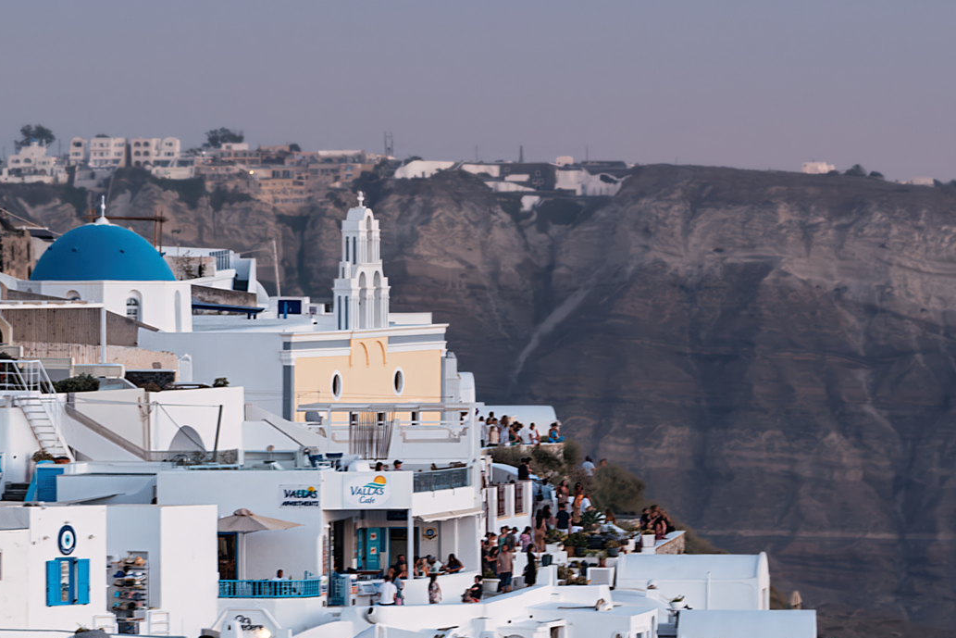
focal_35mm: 508
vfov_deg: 2.7
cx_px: 266
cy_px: 828
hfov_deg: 4.1
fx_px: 13491
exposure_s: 1/40
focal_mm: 100
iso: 500
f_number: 7.1
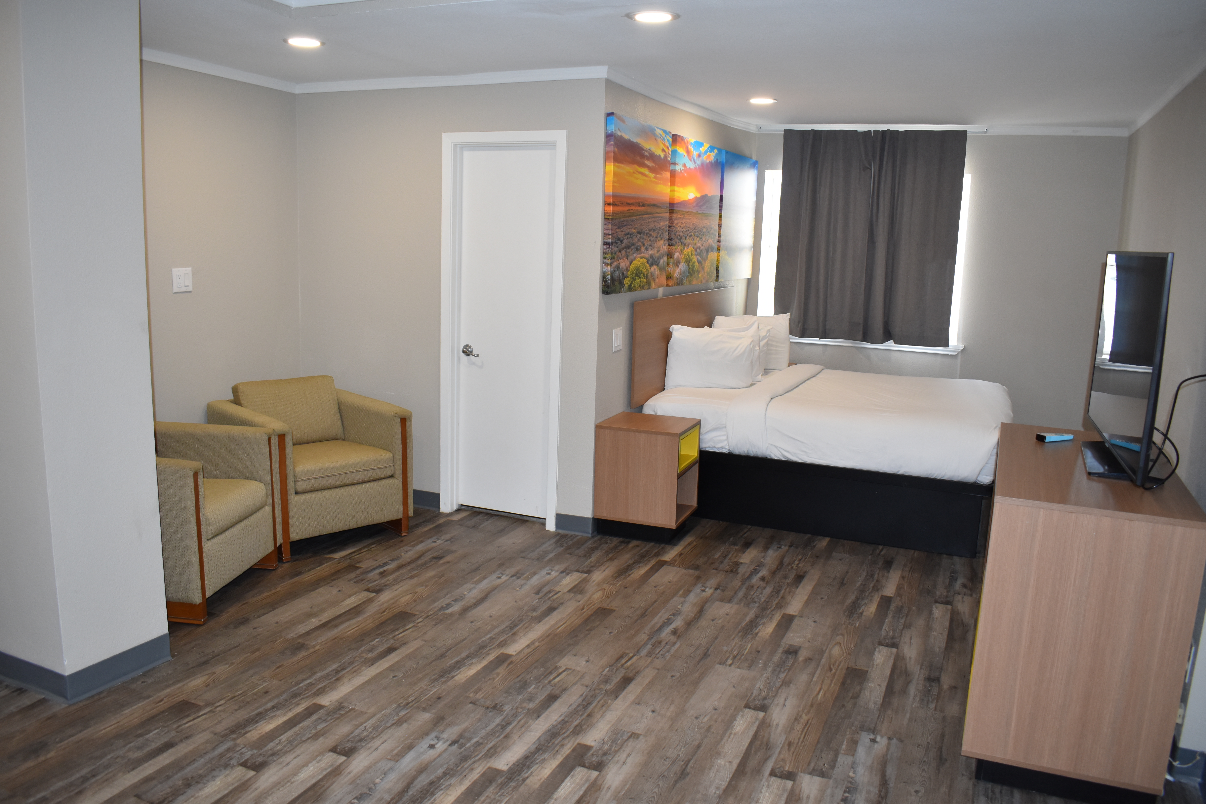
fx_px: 904
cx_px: 603
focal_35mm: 27
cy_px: 402
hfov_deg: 67.4
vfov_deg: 47.9
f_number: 5
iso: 800
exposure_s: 1/100
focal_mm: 18
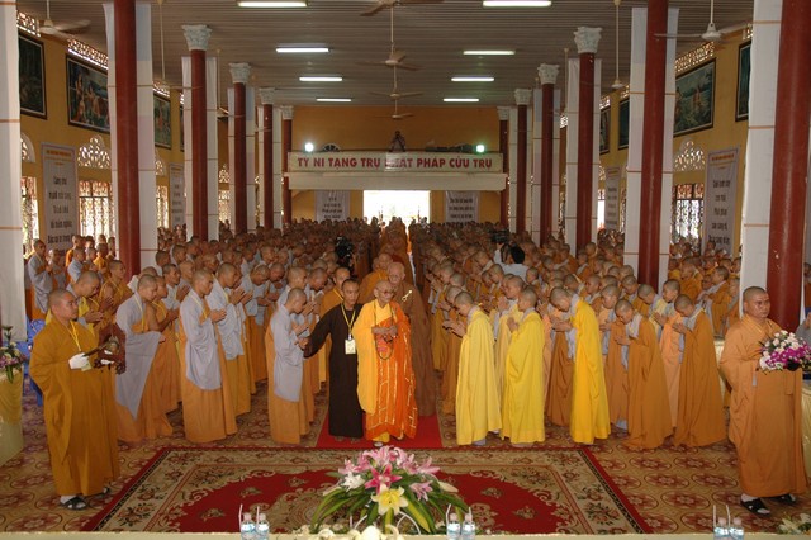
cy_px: 270
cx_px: 406
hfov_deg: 57.2
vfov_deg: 39.9
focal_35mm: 33
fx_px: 743
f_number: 5
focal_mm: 22
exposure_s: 1/60
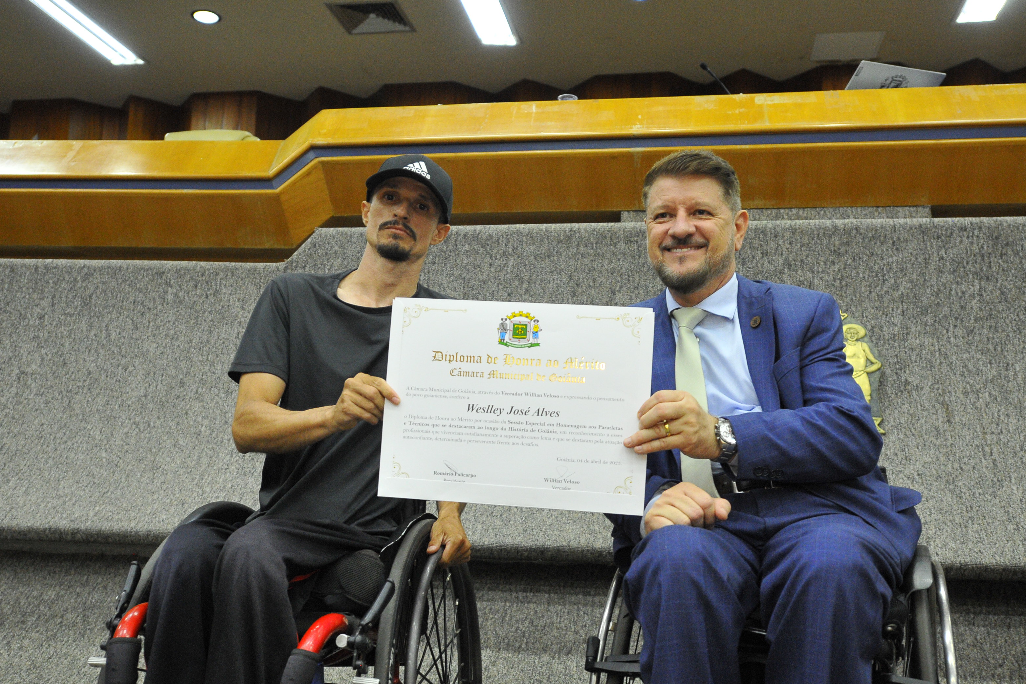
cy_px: 342
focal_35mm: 37
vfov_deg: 35.9
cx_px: 512
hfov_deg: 51.9
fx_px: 1055
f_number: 2.8
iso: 1600
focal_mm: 24
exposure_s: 1/125
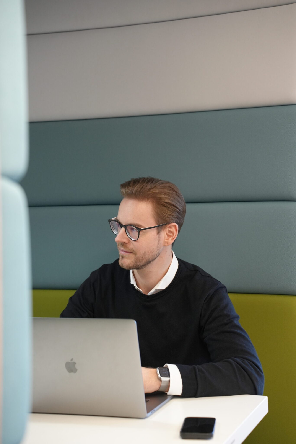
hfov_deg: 20.3
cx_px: 148
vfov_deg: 30.1
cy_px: 222
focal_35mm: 67
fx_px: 826
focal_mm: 67
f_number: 4
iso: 2500
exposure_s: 1/160
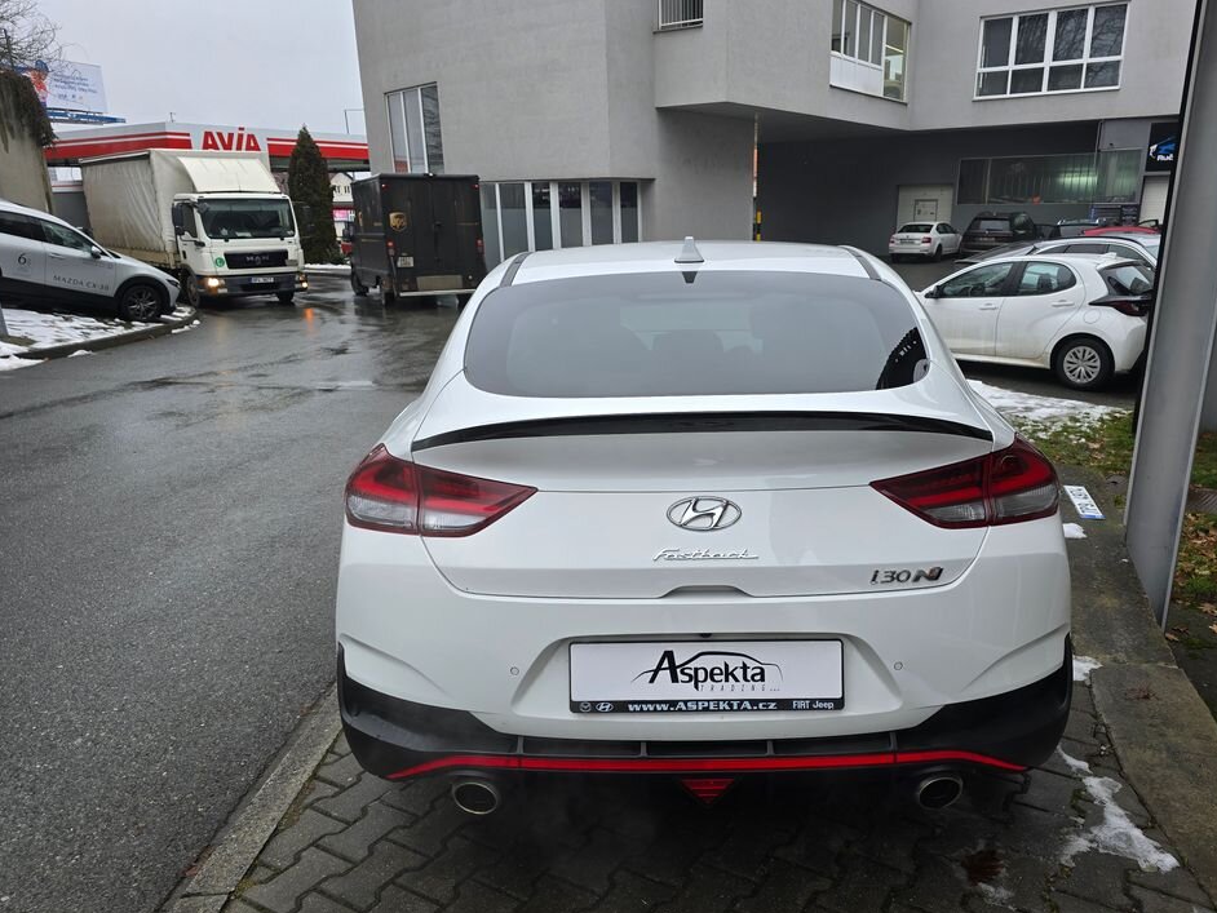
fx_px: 879
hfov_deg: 69.3
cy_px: 474
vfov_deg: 54.9
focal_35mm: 25
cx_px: 651
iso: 16
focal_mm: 6.3
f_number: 1.7
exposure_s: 1/100
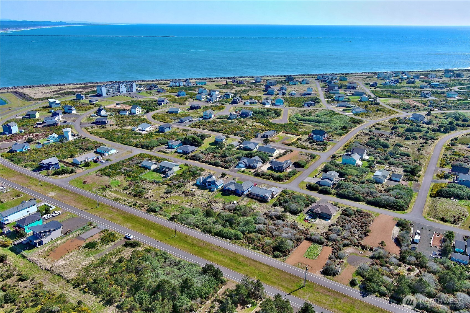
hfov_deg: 63.7
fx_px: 379
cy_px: 156
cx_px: 235
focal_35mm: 29
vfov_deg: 45.0
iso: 100
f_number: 2.8
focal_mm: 10.57
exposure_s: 1/1064
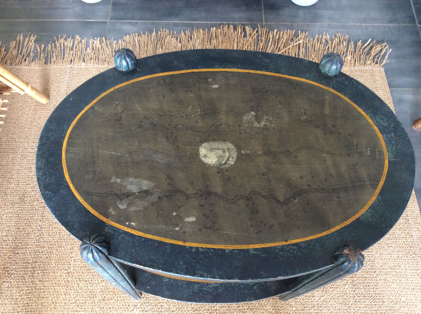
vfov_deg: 44.1
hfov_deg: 56.9
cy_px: 157
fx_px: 389
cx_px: 210
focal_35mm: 32
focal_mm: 3.3
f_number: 2.4
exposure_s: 1/25
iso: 125
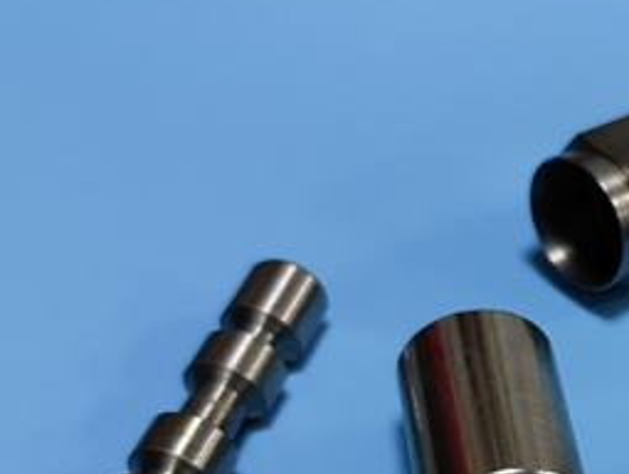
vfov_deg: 19.3
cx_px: 784
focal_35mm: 74
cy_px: 495
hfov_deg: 23.6
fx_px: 1347
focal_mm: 5.54
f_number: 1.8
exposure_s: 1/120
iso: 400
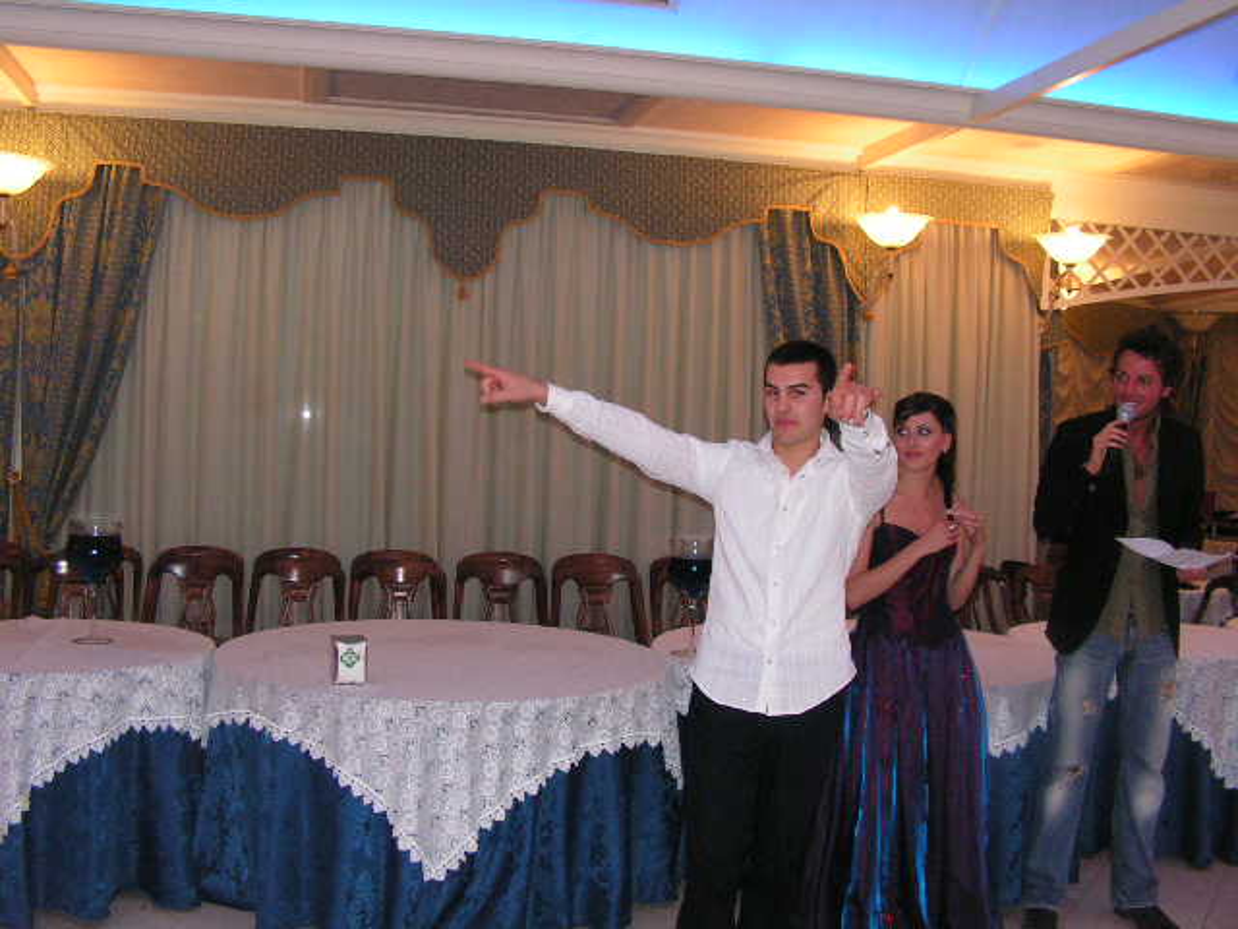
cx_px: 619
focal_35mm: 36
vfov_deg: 39.7
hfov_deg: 51.4
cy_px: 464
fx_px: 1287
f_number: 3.2
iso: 200
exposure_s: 1/40
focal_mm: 6
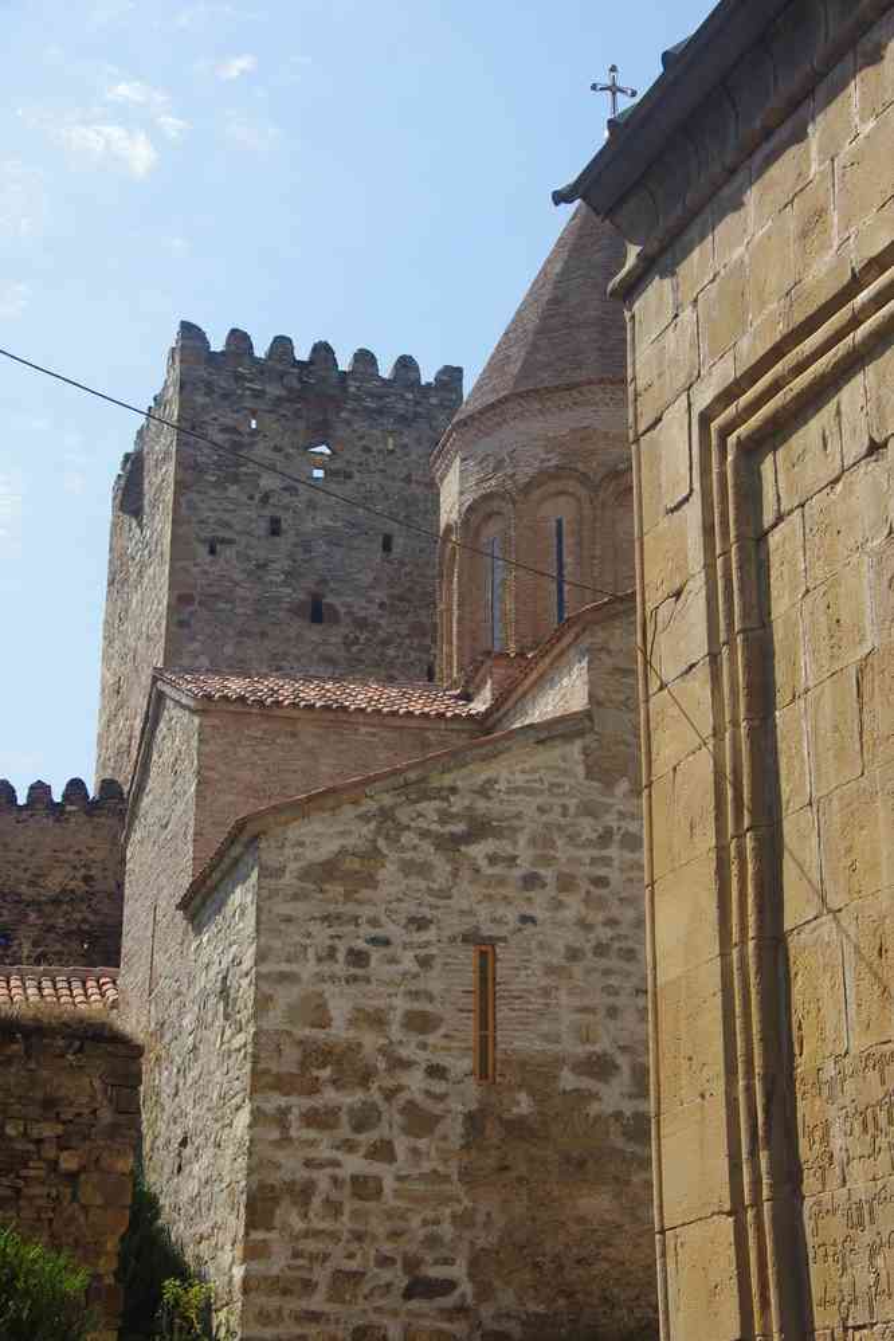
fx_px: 2384
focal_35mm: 64
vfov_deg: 31.4
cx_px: 447
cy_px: 670
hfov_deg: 21.2
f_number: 10
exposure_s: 1/80
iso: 200
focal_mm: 42.5
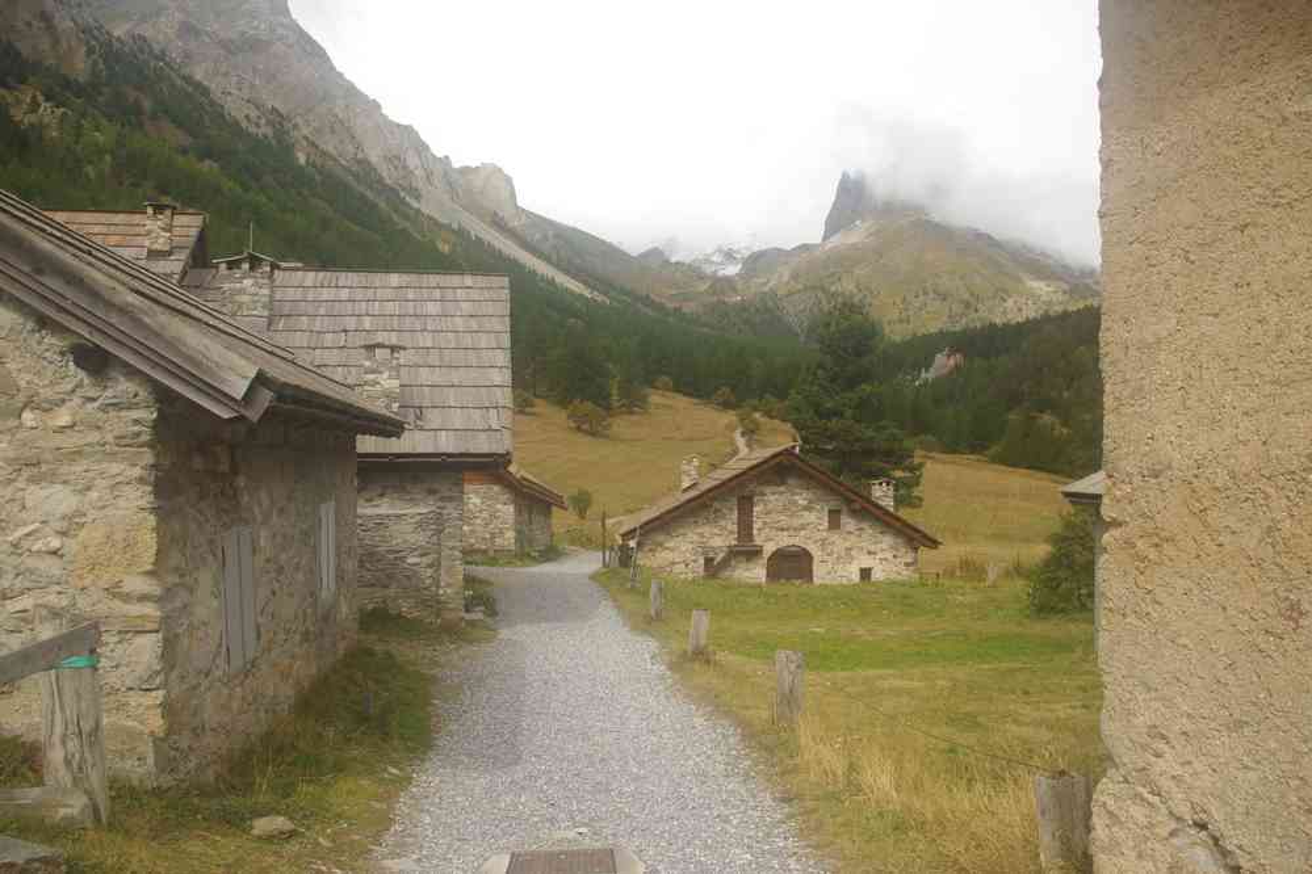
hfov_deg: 61.9
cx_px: 656
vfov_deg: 43.6
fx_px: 1093
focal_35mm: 30
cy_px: 437
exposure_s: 1/80
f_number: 11
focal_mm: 20
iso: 200
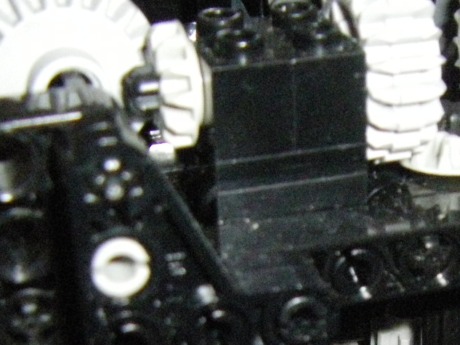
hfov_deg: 20.1
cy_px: 349
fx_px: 1276
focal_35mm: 96
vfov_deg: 15.1
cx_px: 403
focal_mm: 6.3
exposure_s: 1/50
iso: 800
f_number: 7
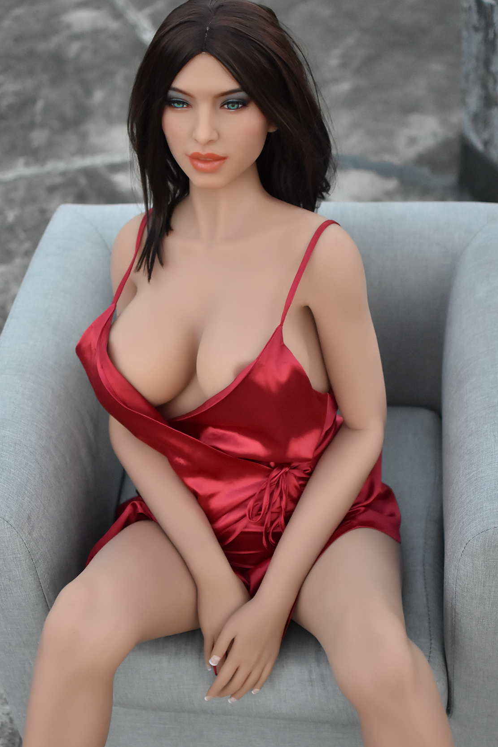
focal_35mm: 61
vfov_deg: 33.1
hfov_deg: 22.4
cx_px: 222
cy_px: 419
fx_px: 1257
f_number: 1.8
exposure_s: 1/2000
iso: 3200
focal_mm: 35
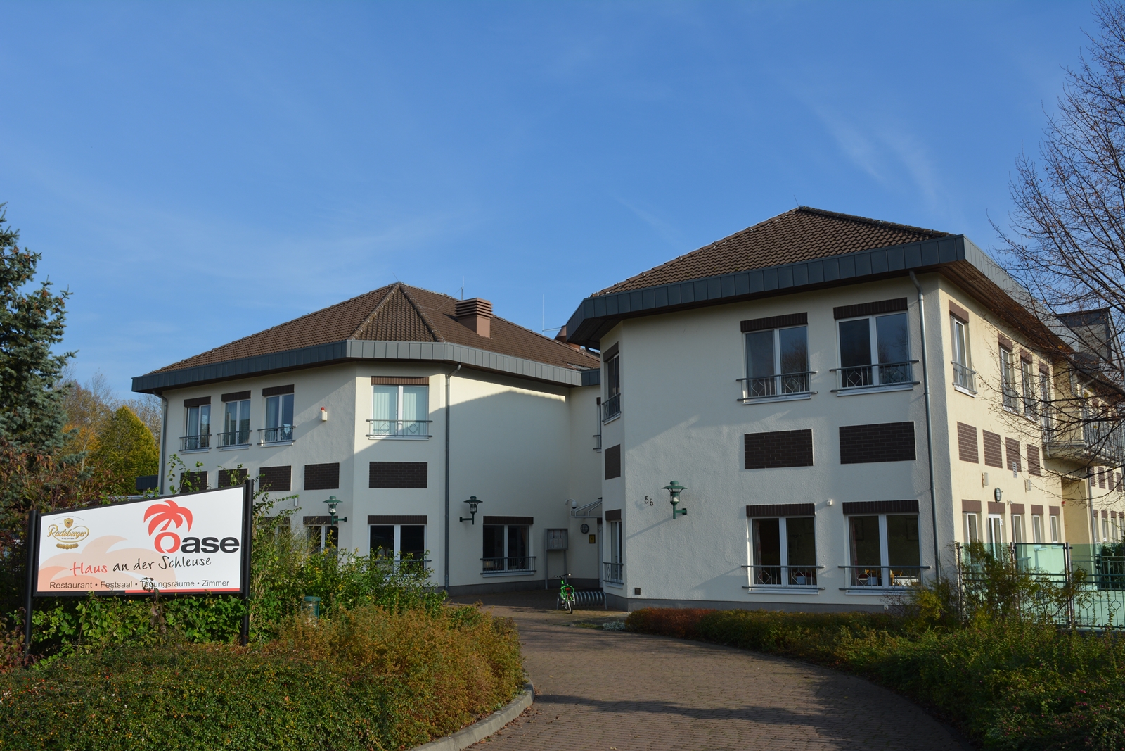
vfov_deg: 40.0
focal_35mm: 33
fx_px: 1031
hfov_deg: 57.2
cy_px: 376
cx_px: 562
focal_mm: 22
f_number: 9
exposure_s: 1/320
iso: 100
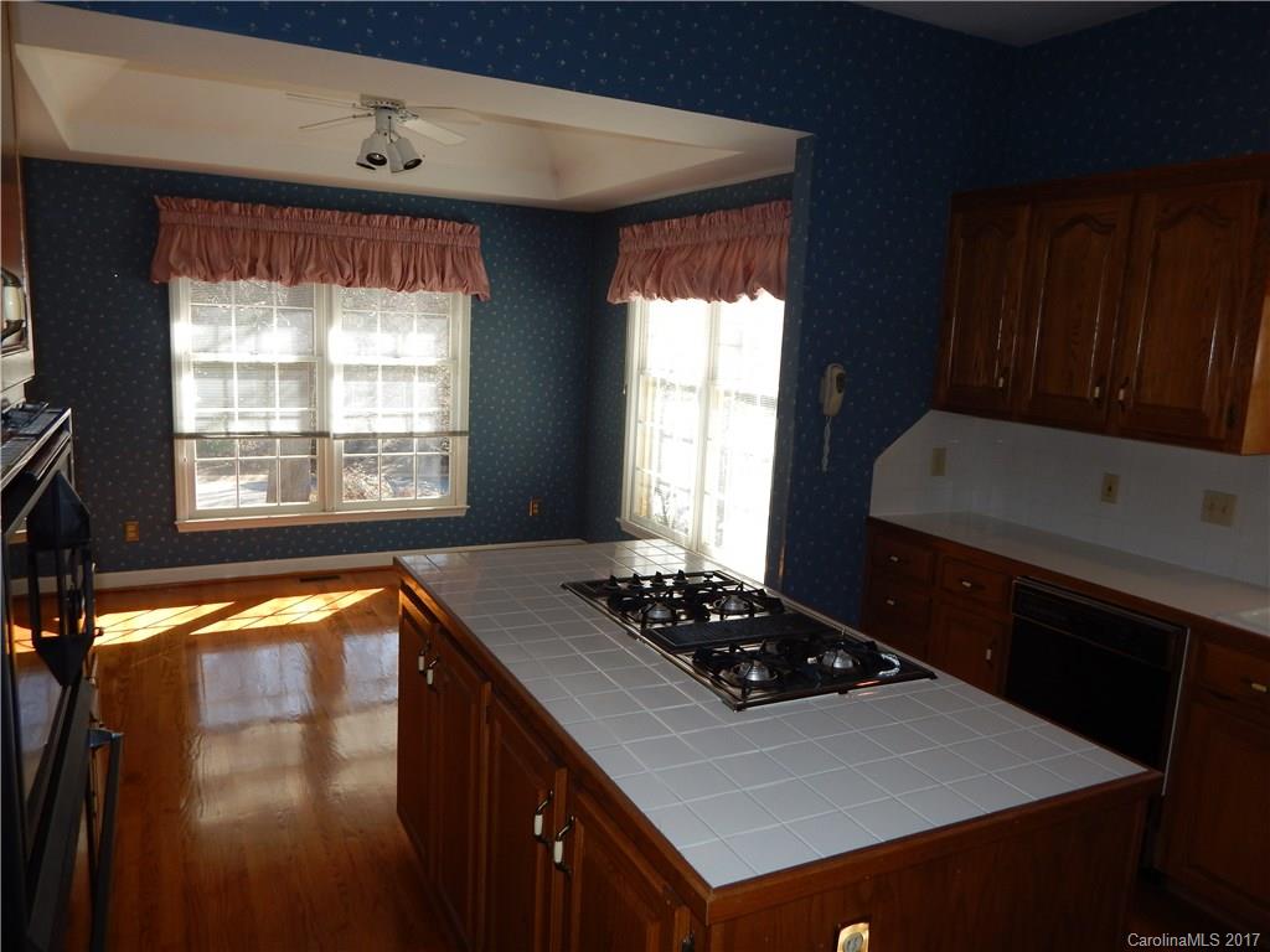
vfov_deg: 54.9
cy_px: 476
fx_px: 917
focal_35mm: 25
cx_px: 635
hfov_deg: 69.4
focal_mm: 4.5
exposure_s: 1/200
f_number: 3.1
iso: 125
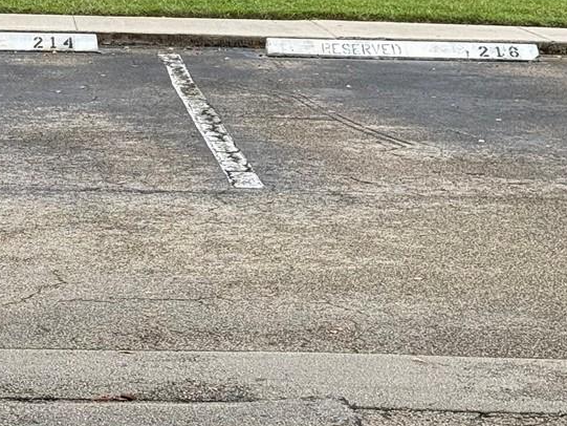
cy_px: -179
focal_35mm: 142
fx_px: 2326
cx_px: -8
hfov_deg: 13.7
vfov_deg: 10.2
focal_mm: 6.76
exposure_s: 1/1264
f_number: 1.78
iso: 80
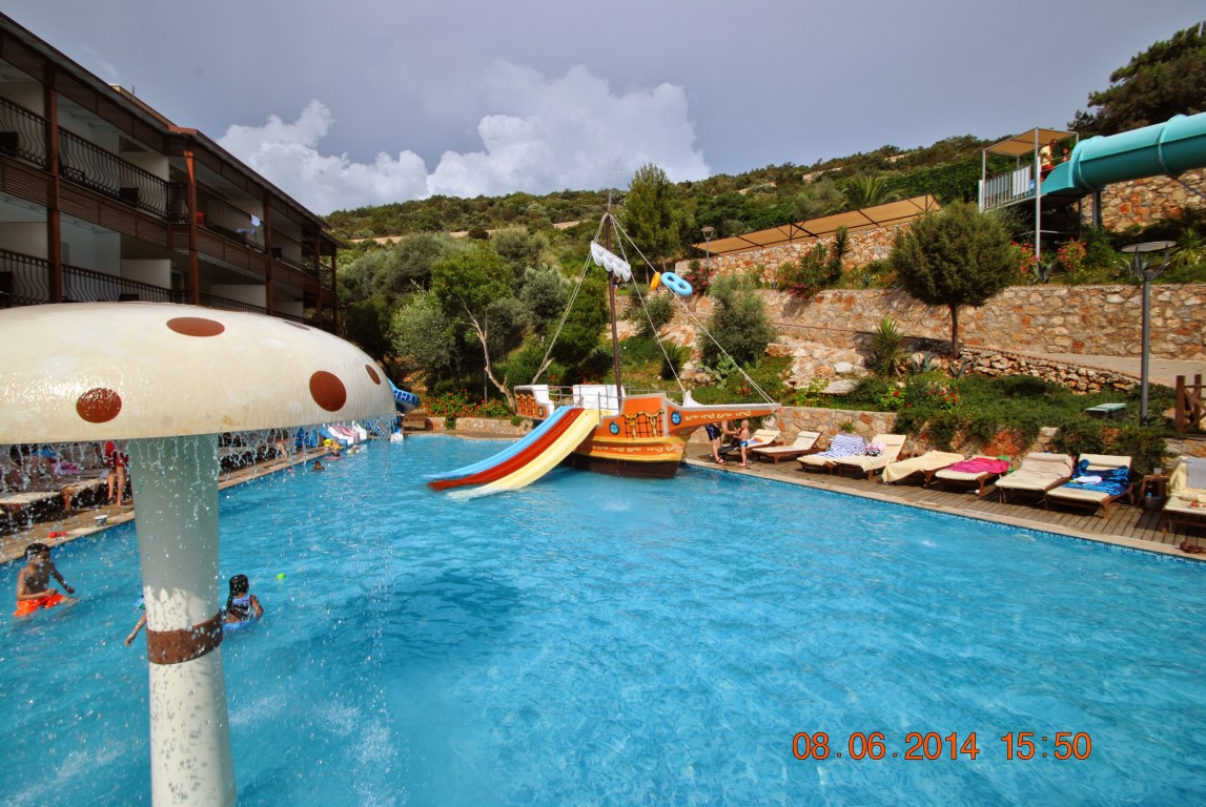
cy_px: 404
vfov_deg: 77.5
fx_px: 503
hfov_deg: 100.3
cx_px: 603
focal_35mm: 15
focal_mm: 10
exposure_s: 1/400
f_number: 10
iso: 100
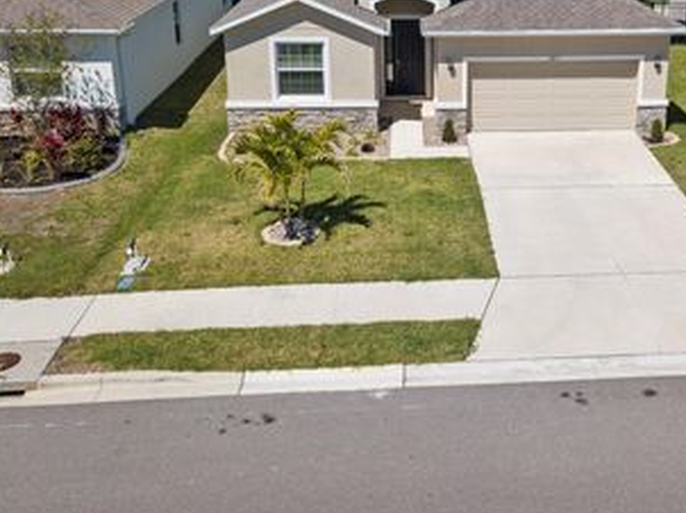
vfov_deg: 33.0
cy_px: 134
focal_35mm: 43
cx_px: 468
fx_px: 851
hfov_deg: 43.2
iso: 100
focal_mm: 4.7
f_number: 2.2
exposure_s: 1/4000
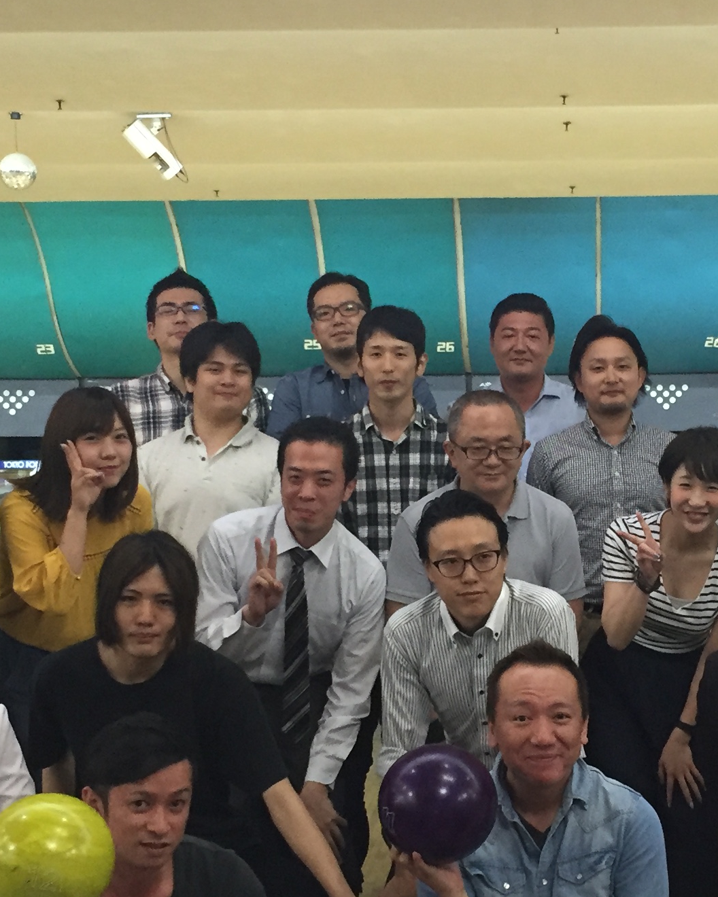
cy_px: 542
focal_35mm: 70
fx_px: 1859
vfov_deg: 27.1
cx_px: 561
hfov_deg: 21.6
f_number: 2.2
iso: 200
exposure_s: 1/30
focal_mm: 4.15
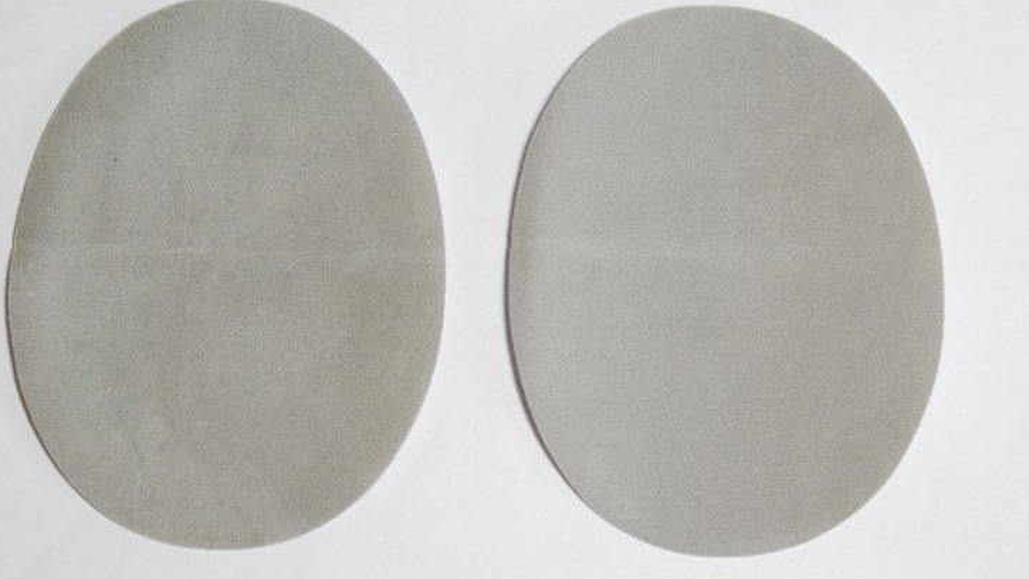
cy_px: 299
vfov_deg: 18.3
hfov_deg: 31.9
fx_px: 1801
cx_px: 468
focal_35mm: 66
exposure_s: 1/125
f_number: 7.1
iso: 1600
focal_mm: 38
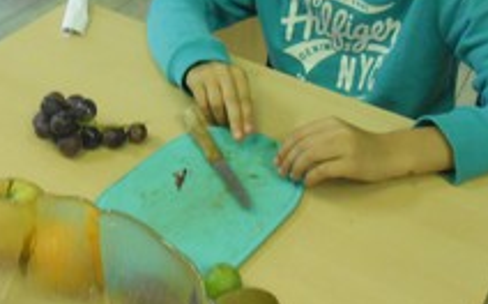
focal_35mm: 54
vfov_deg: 23.7
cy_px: 74
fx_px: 717
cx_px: 184
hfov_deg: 37.4
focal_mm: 4.9
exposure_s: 1/22
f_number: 3.5
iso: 400
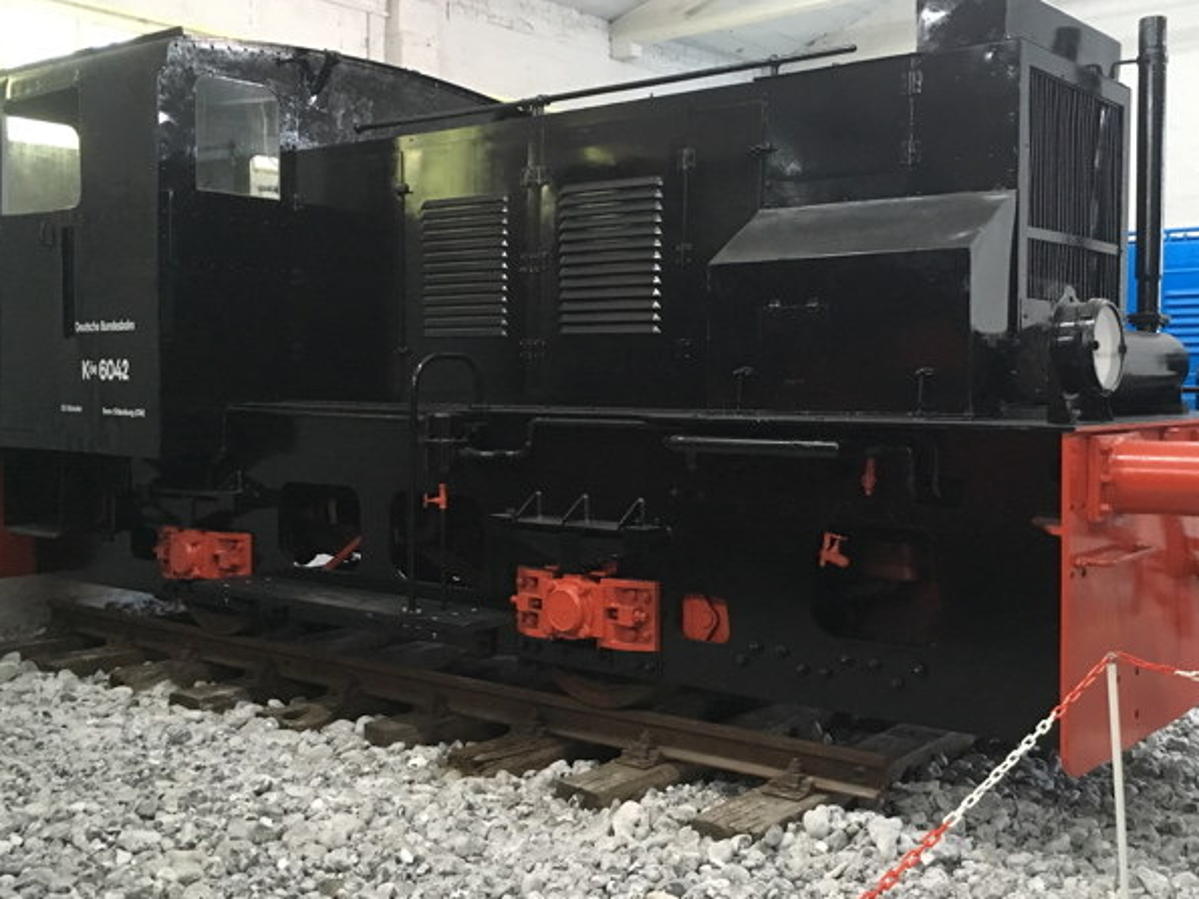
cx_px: 681
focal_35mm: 39
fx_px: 1351
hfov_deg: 47.7
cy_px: 425
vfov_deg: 36.8
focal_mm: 4.15
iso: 200
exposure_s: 1/25
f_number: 2.2
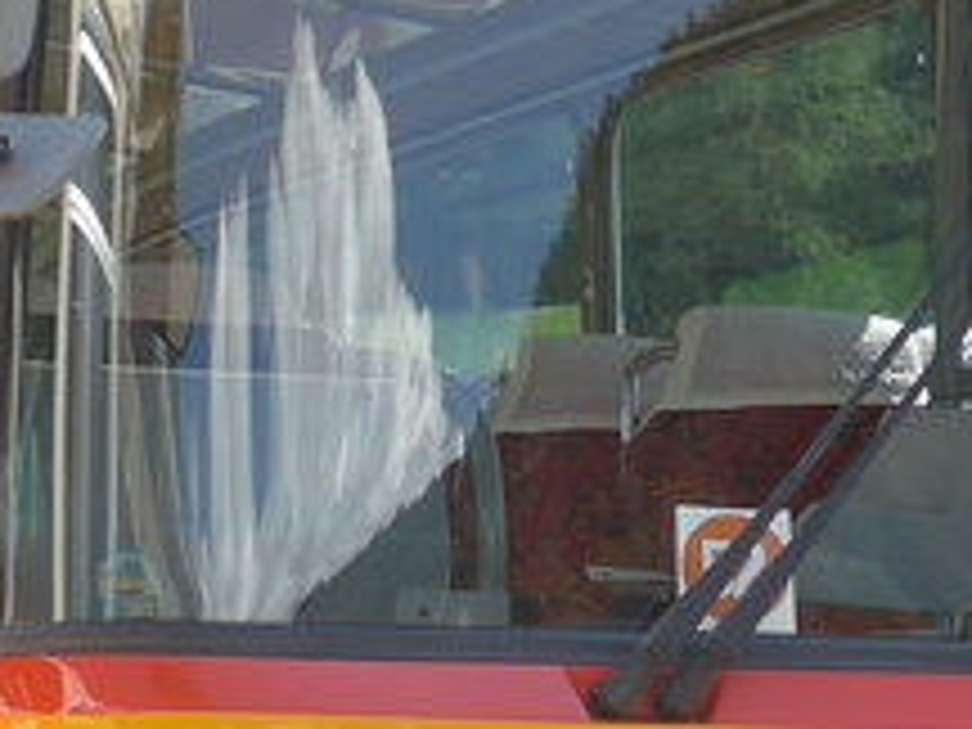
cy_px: 482
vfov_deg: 6.8
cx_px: 828
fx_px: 6093
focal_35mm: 217
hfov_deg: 9.1
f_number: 2.8
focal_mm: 8
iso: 80
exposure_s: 1/400
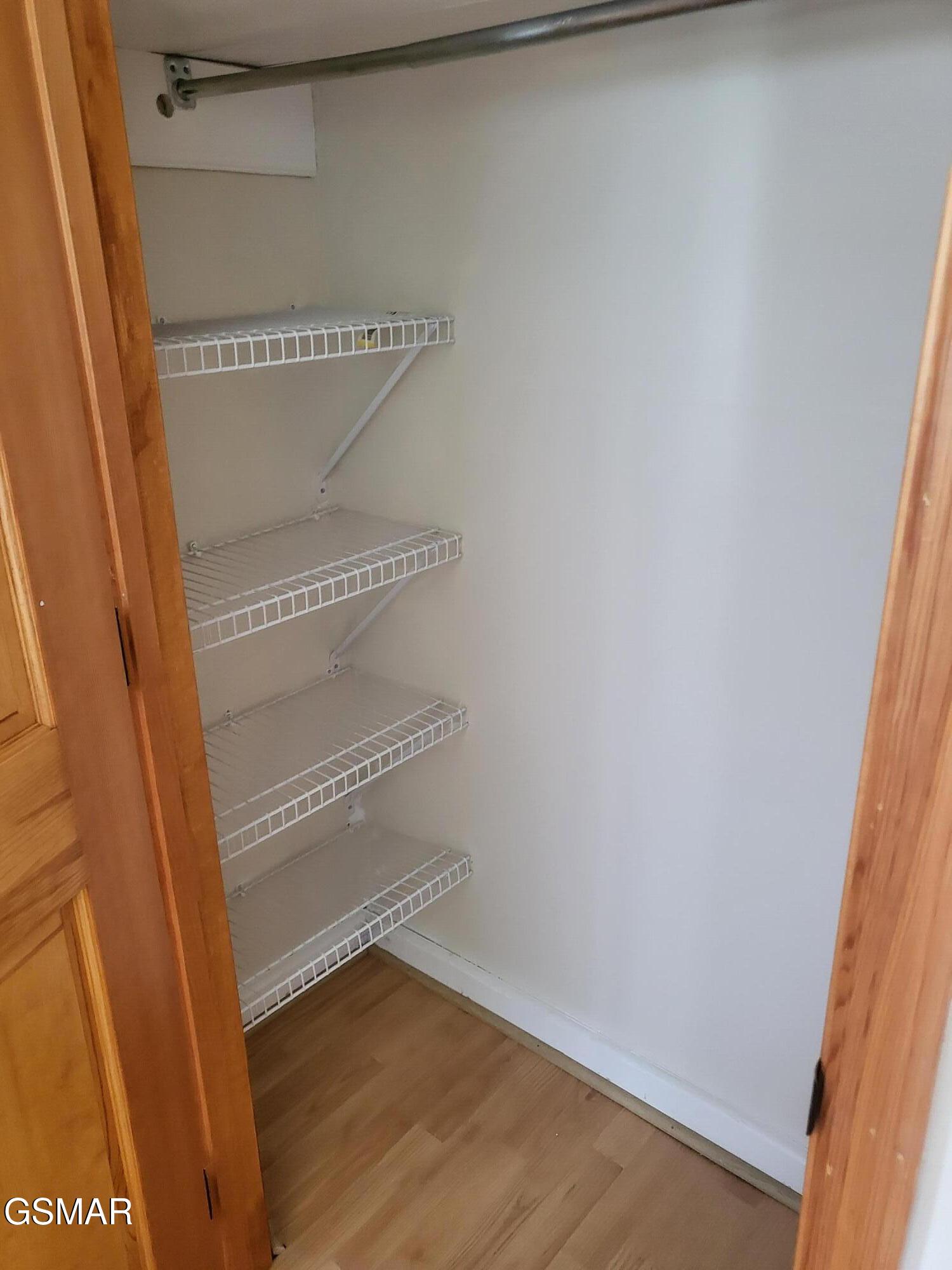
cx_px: 476
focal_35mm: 26
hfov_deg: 53.1
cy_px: 635
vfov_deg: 67.3
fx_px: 953
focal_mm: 4.25
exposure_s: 1/40
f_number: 1.8
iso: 320
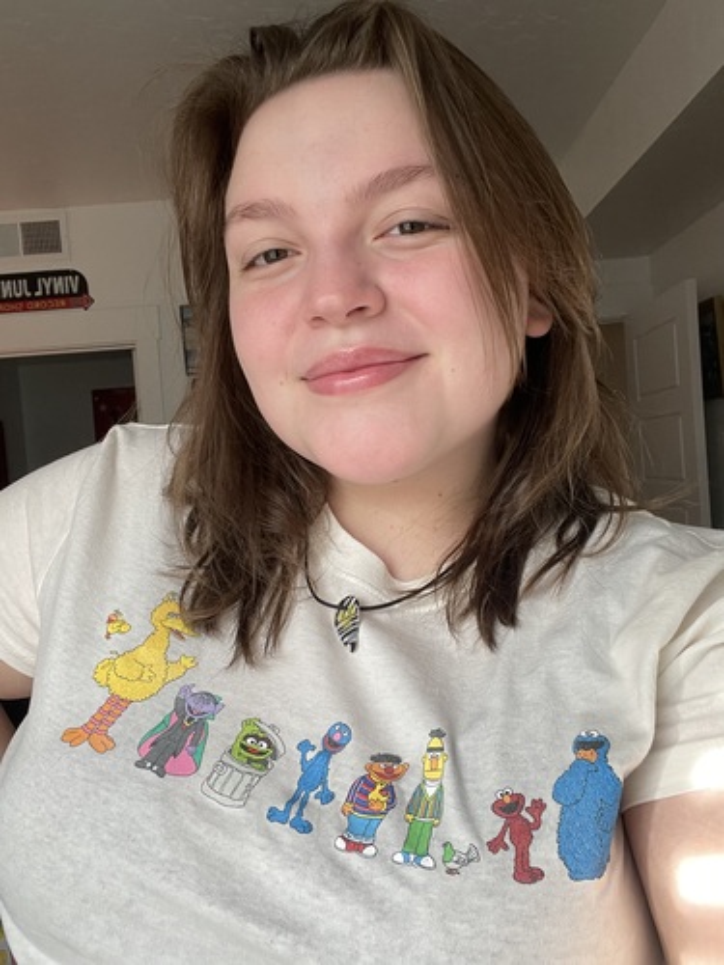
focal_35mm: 30
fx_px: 837
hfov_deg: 46.8
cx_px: 362
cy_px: 482
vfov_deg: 60.0
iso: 100
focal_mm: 2.71
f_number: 2.2
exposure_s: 1/66
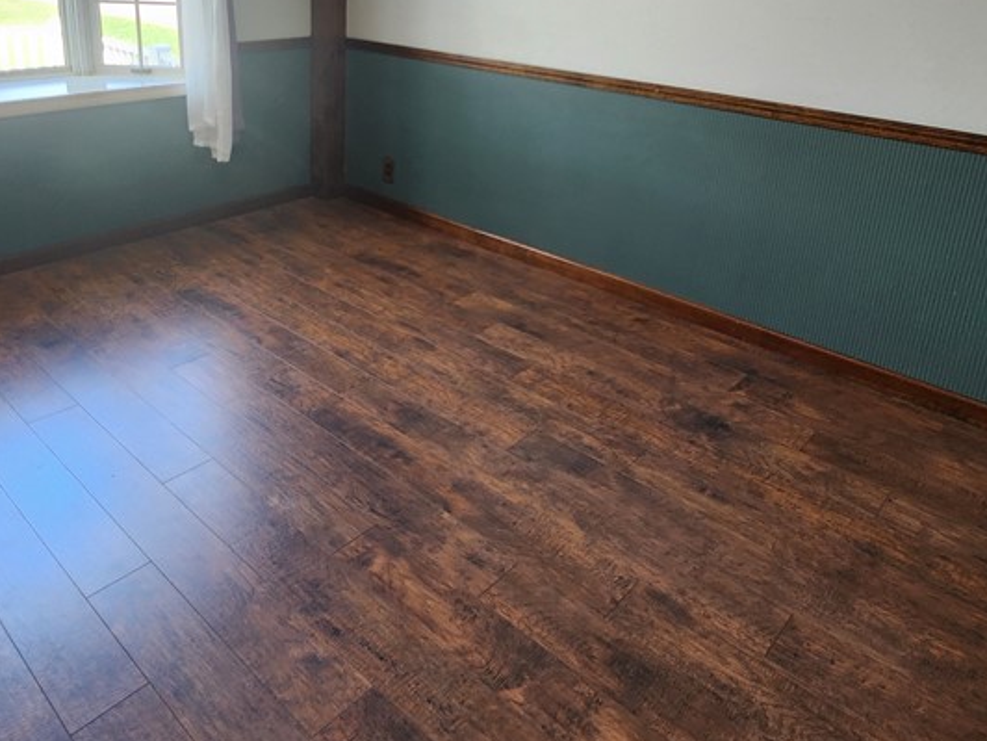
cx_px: 408
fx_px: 713
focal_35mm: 25
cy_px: 214
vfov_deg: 53.1
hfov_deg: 68.9
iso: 160
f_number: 2.2
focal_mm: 2.2
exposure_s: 1/60
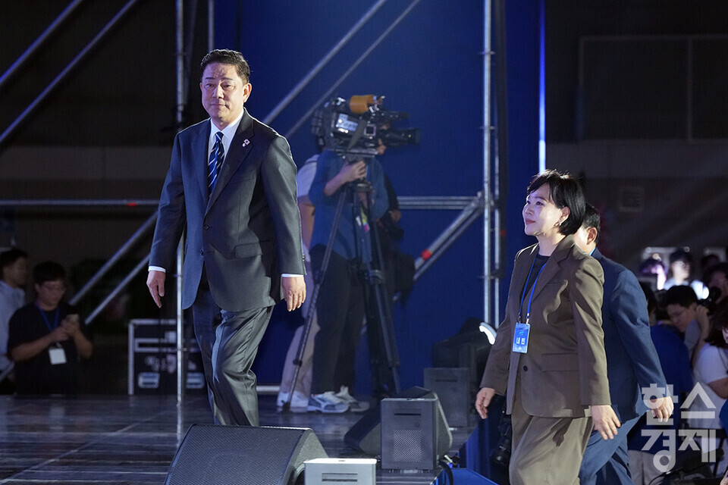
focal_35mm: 146
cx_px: 364
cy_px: 242
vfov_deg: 9.4
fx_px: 2952
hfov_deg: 14.1
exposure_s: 1/160
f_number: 5
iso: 3200
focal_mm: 146
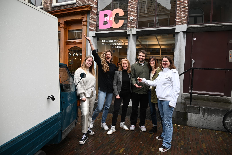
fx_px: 155
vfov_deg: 53.2
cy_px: 78
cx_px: 116
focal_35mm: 24
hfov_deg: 73.7
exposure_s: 1/100
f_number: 5
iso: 200
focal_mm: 24
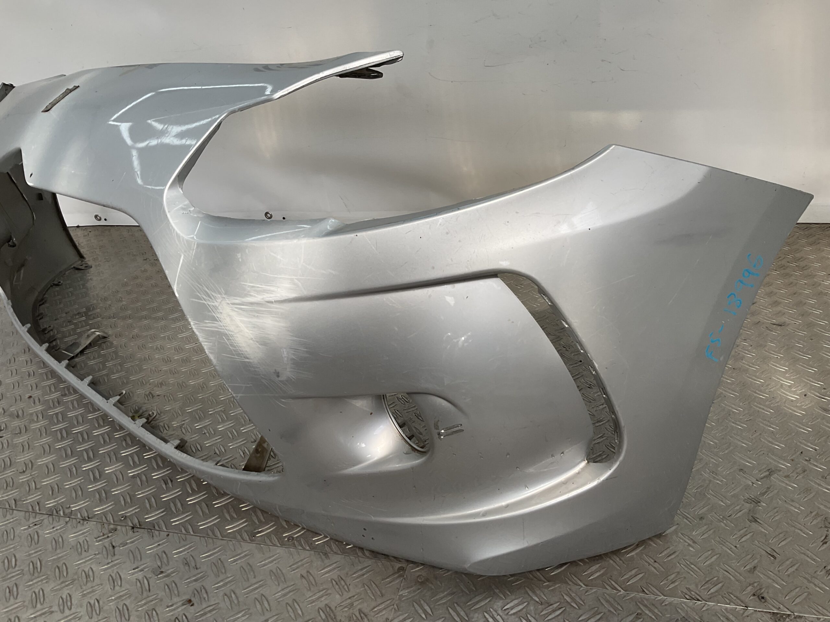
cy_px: 311
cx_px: 415
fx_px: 695
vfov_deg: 48.2
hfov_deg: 61.7
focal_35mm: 29
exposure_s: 1/446
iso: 16
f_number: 1.8
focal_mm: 3
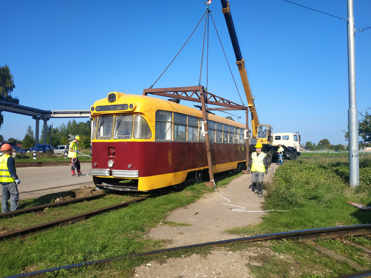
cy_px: 139
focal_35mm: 24
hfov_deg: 71.6
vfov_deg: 56.8
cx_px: 186
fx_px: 257
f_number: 1.9
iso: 100
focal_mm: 3.94
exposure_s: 1/1629
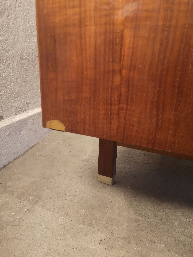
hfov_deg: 51.4
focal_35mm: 27
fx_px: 201
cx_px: 96
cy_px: 128
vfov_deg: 65.3
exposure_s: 1/20
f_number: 1.8
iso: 400
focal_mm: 3.95
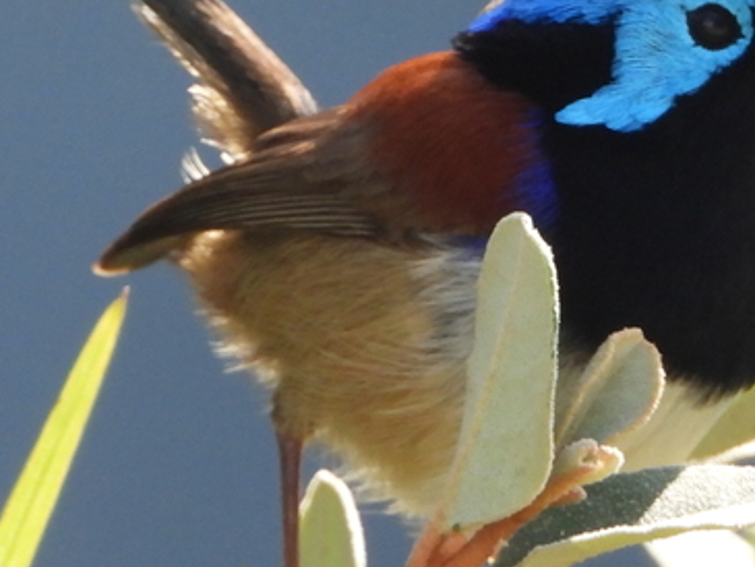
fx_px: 68137
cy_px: -22
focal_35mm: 3123
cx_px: 513
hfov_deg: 0.6
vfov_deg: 0.5
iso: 400
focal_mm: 180
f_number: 5.6
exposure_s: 1/320
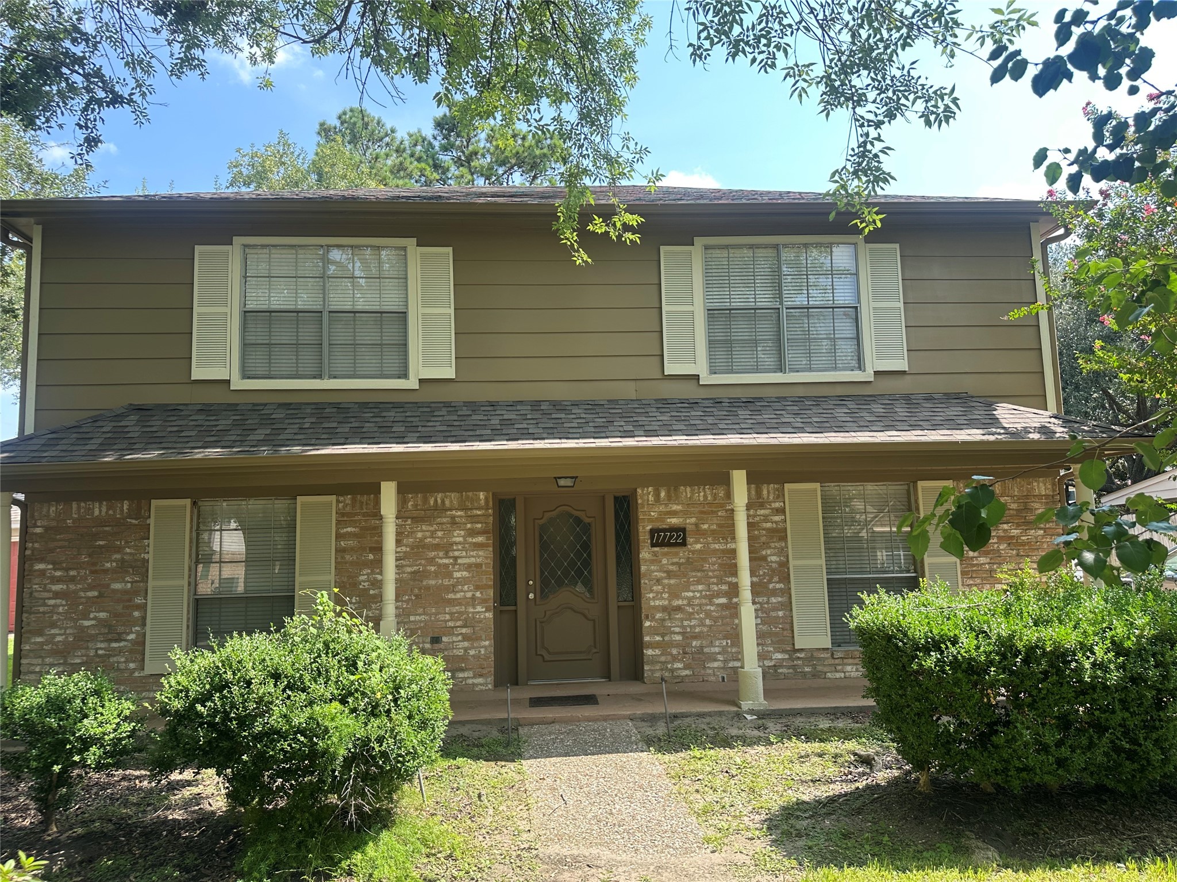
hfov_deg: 71.6
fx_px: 816
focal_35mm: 24
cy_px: 441
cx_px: 588
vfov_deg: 56.8
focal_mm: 6.86
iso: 80
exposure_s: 1/699
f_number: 1.78
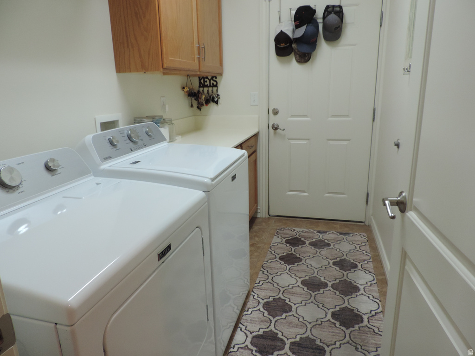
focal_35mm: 24
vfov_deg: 56.8
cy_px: 178
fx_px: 329
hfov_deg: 71.6
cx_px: 238
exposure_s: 1/60
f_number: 3
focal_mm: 4.3
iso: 360
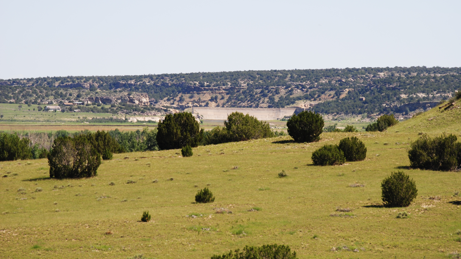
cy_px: 117
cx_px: 230
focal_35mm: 315
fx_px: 3851
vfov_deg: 3.9
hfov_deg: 6.9
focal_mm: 200
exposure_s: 1/250
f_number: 10
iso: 140
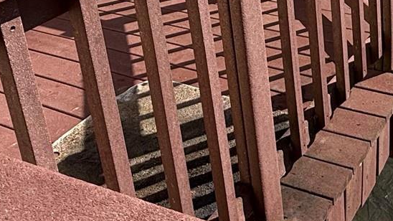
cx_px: 356
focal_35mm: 57
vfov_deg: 19.2
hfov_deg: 34.5
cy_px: -78
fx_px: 594
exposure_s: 1/1189
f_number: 2.2
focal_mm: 2.22
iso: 50
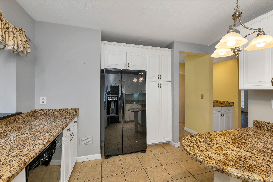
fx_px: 106
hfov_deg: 104.3
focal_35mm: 14
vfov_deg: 81.2
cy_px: 91
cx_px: 136
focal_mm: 14
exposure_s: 1/13
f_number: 8
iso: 400
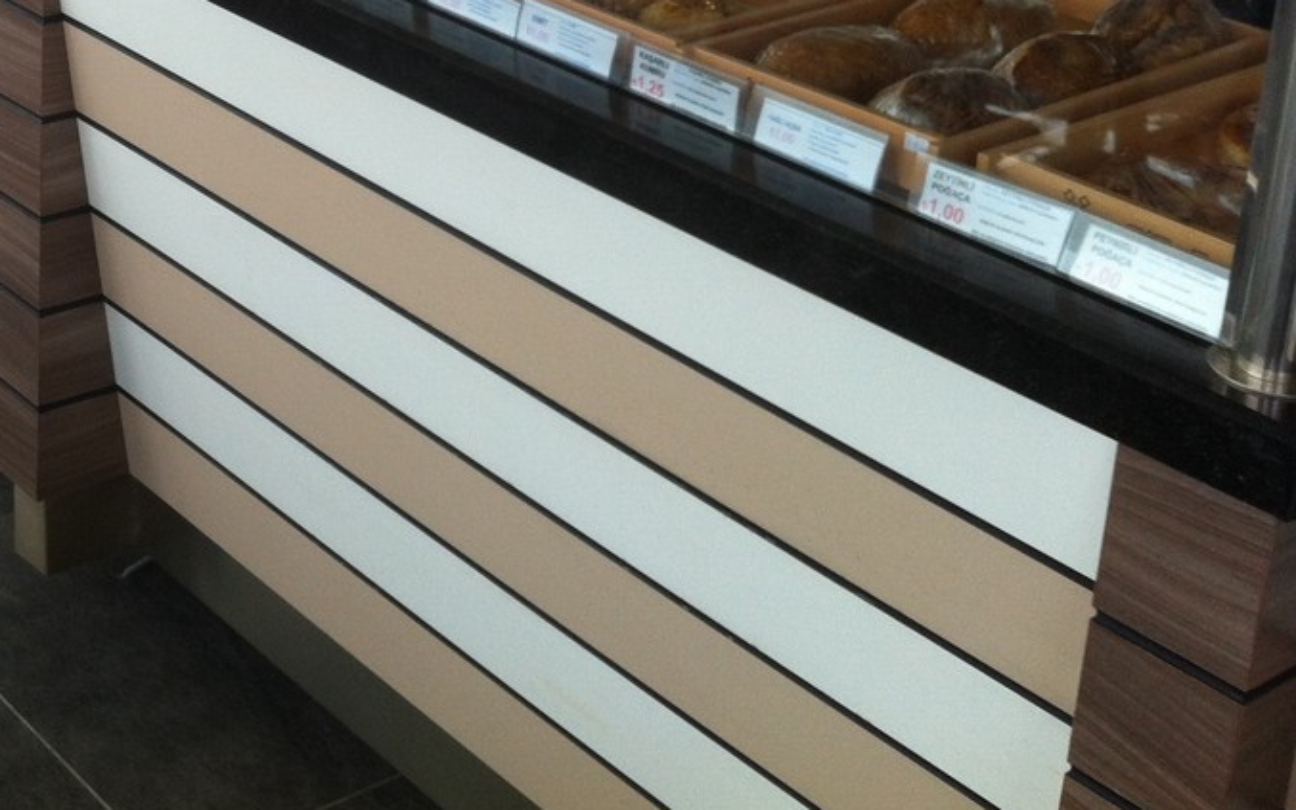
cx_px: 94
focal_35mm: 70
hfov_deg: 28.1
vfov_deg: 17.9
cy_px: -94
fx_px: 2472
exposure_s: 1/197
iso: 80
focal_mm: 3.85
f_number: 2.8
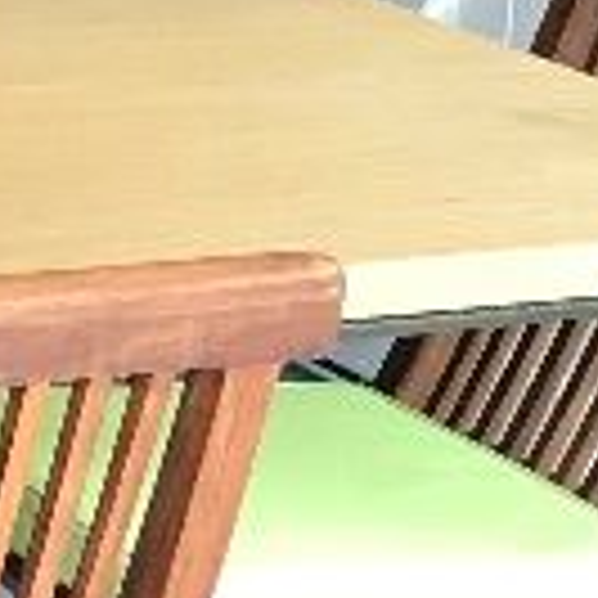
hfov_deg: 8.1
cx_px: -1066
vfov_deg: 9.1
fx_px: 3713
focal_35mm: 190
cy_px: -22
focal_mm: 3.99
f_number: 1.8
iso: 32
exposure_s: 1/33
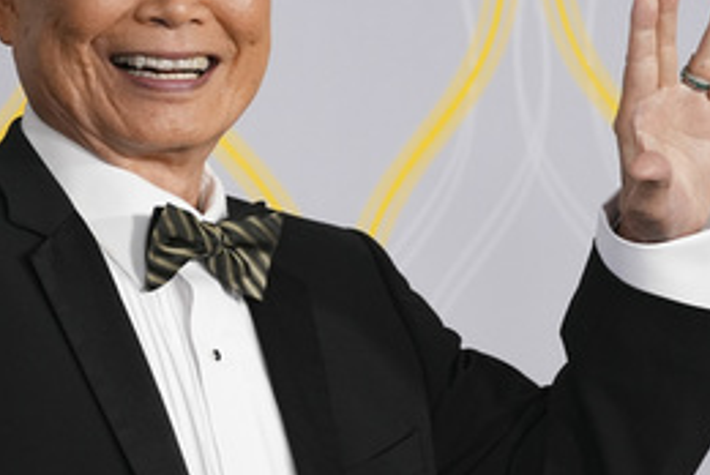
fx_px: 5667
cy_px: 126
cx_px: 306
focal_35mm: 287
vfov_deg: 4.8
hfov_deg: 7.2
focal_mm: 166
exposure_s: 1/500
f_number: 5.6
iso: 5000
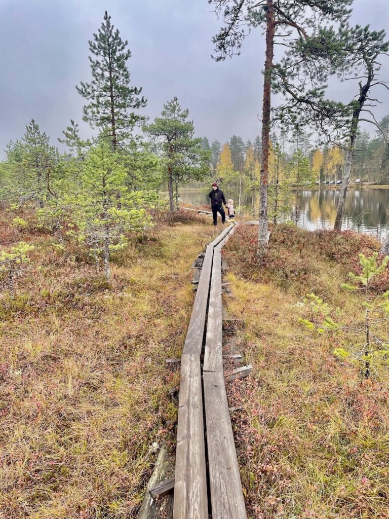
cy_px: 260
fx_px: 390
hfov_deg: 53.1
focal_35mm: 26
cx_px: 194
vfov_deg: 67.3
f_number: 1.6
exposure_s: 1/236
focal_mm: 4.2
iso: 32
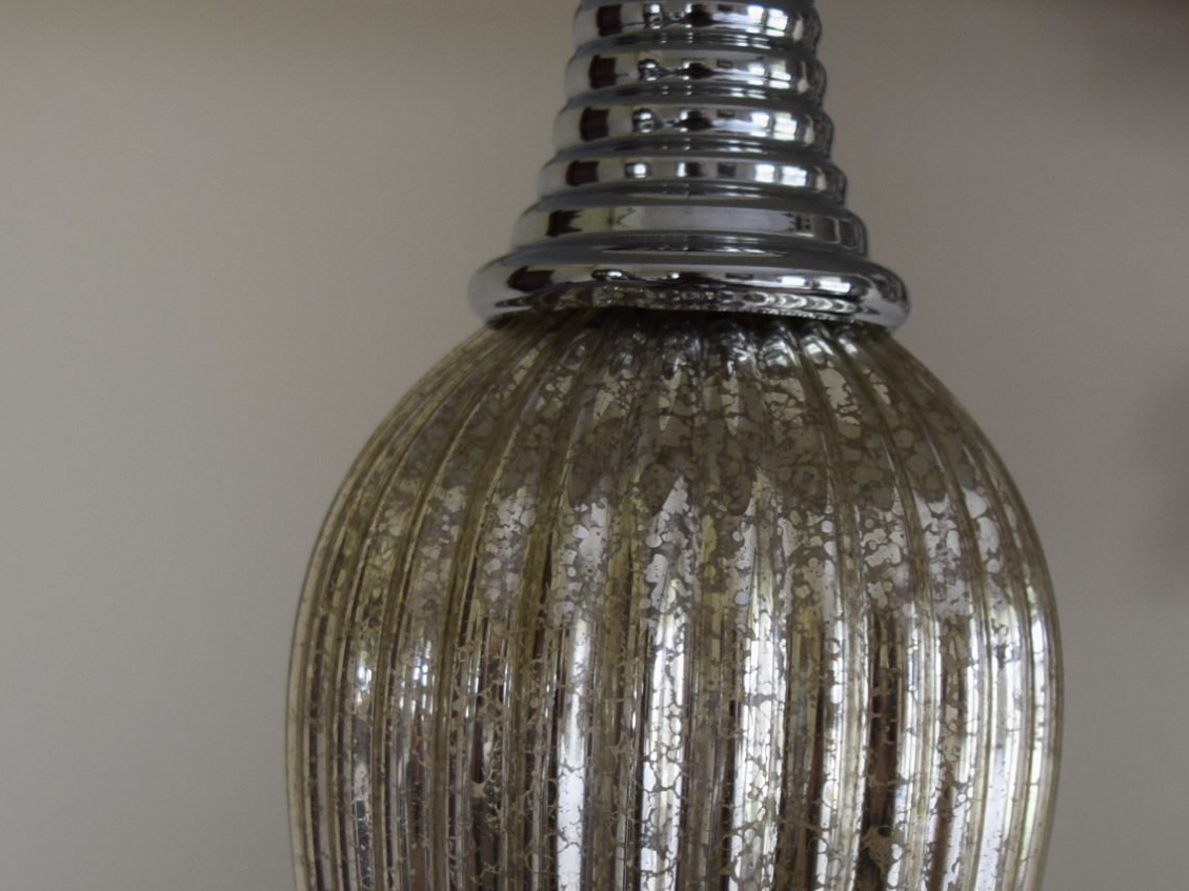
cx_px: 627
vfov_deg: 18.3
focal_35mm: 80
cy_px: 529
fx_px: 2757
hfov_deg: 24.3
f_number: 4
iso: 450
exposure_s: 1/60
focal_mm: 21
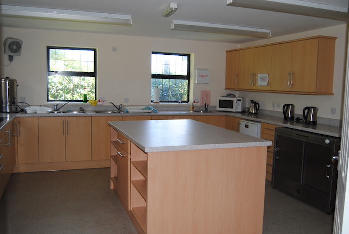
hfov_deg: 55.0
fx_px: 335
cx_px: 174
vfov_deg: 38.5
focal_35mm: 34
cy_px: 117
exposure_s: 1/60
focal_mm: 23
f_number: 3.8
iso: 200
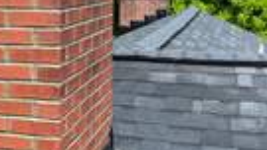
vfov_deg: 14.3
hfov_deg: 24.6
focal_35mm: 84
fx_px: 595
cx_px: 30
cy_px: 36
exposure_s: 1/1695
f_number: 1.6
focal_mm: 5.1
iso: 50
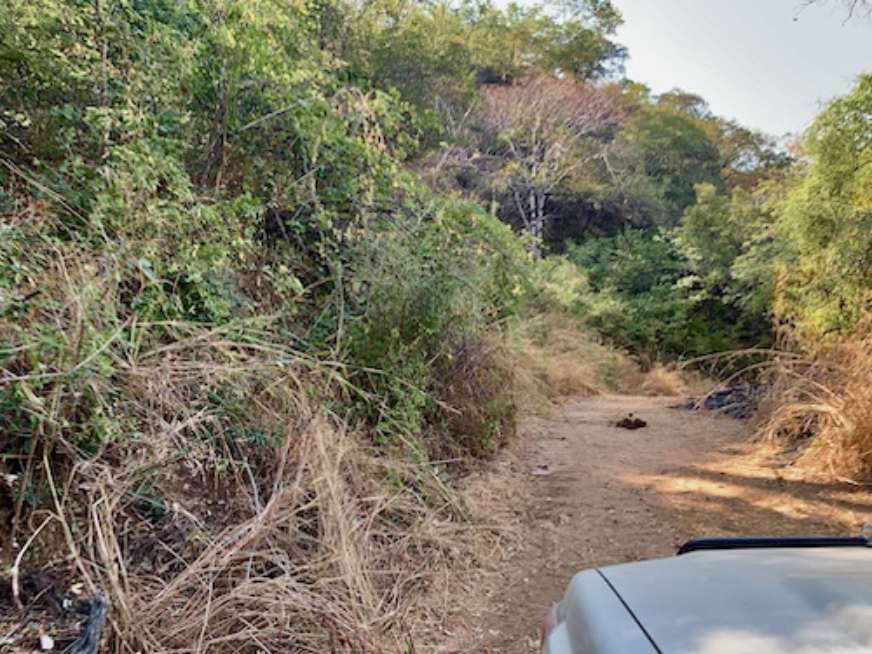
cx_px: 436
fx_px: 655
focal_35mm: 26
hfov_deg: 67.3
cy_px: 327
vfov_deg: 53.1
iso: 25
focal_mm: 4.25
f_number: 1.8
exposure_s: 1/175
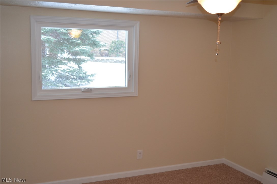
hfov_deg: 46.5
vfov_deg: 31.7
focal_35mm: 42
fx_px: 322
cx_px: 138
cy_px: 92
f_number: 4.5
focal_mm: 28
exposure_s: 1/60
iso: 720
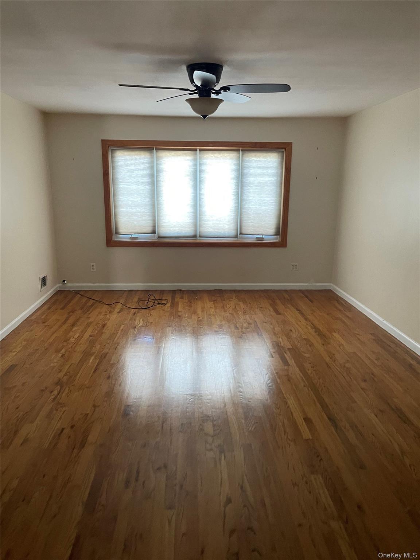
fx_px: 421
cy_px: 280
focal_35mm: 26
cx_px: 210
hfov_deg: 53.1
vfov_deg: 67.3
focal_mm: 4.2
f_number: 1.6
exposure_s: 1/60
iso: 400
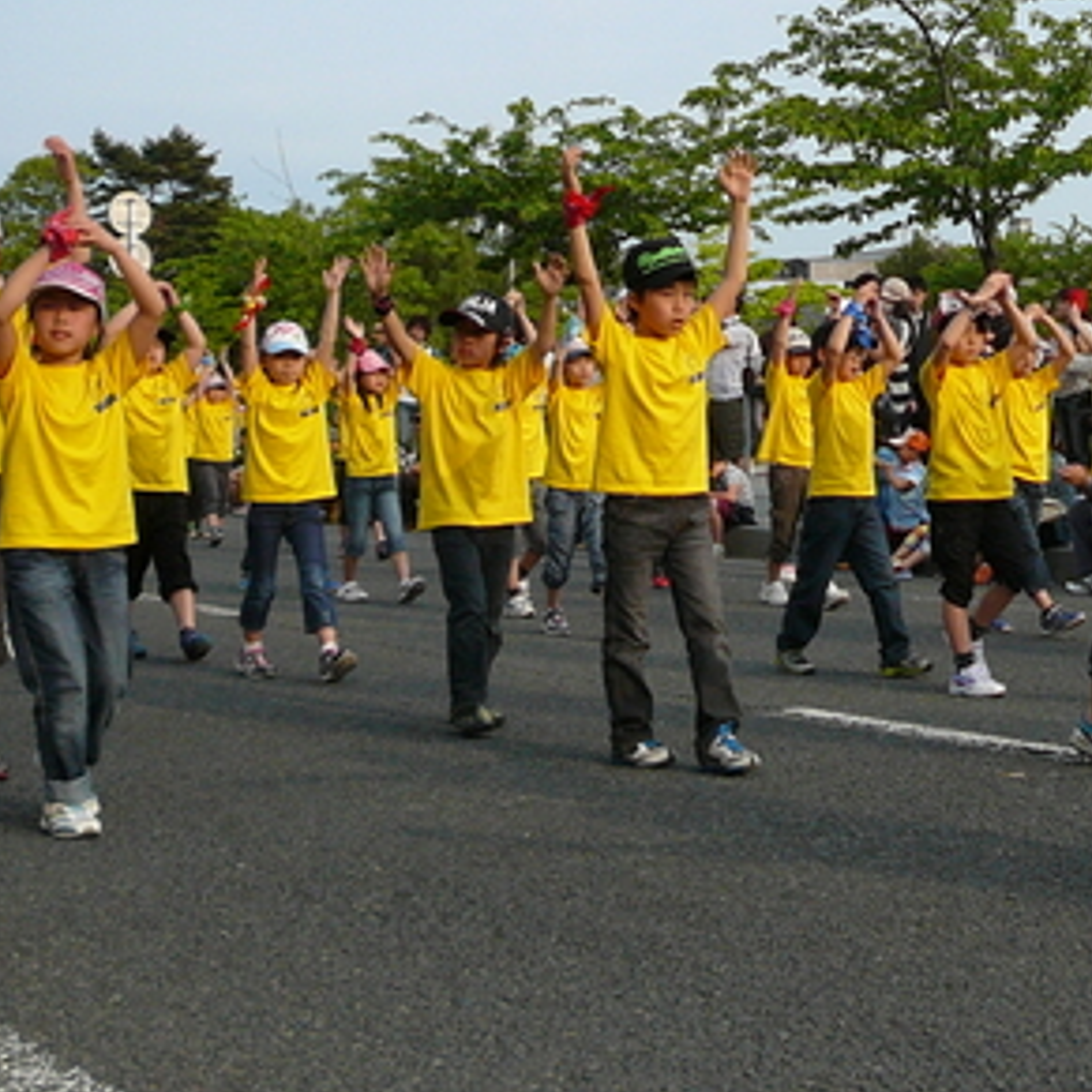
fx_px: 2427
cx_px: 1051
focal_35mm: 68
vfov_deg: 25.3
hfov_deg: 24.4
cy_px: 417
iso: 100
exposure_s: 1/800
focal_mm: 5.2
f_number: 2.8
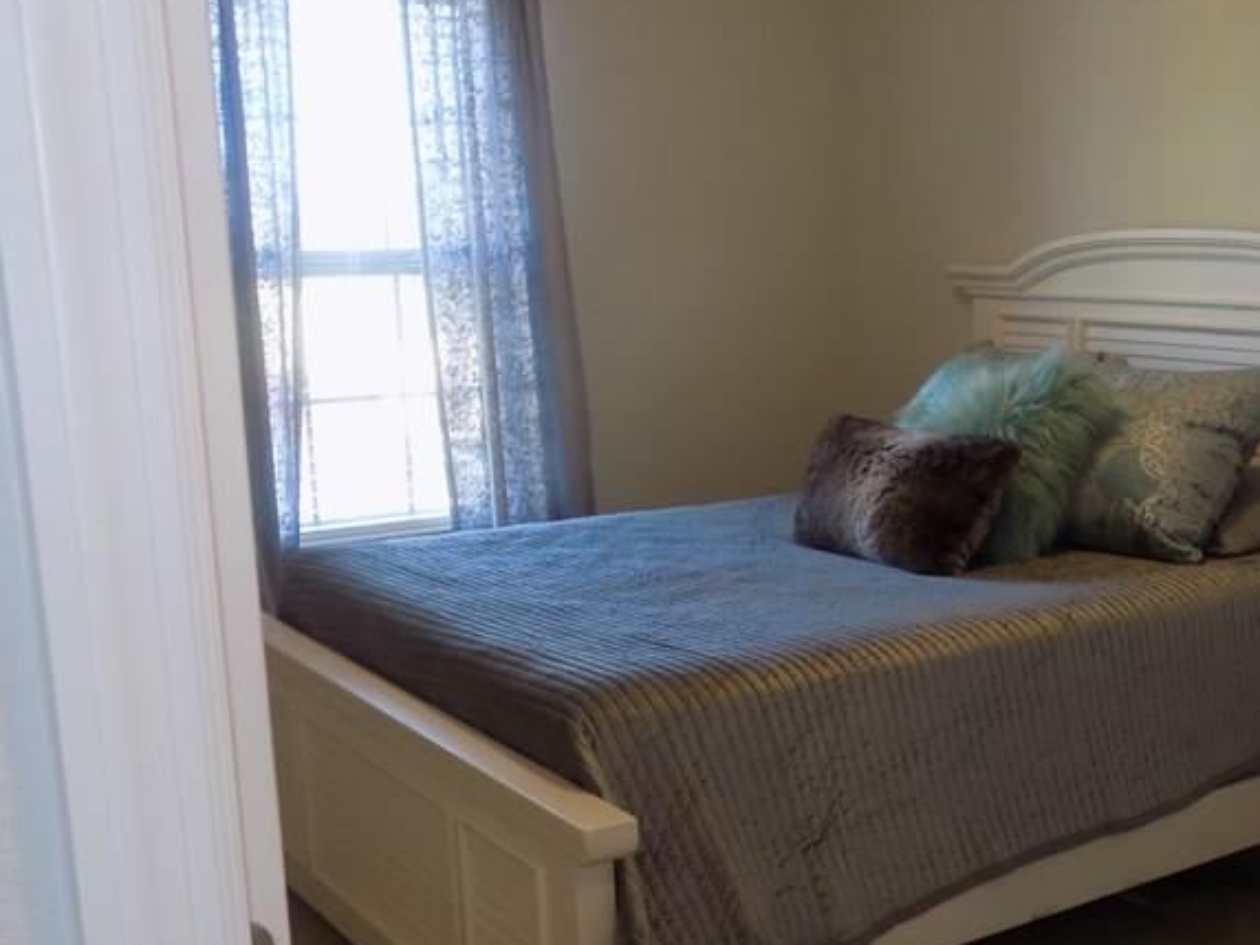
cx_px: 881
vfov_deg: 33.3
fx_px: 1565
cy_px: 621
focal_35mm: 43
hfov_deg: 43.0
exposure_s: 1/30
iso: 250
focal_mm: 4.3
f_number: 3.1
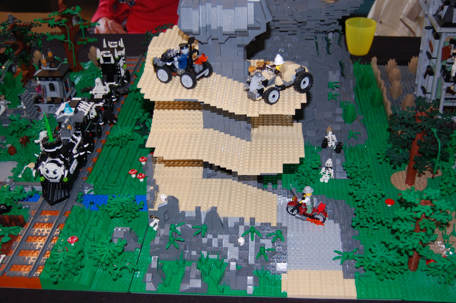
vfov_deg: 28.9
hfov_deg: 42.4
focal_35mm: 46
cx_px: 228
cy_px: 152
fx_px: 588
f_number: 4.5
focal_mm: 31
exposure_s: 1/60
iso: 400
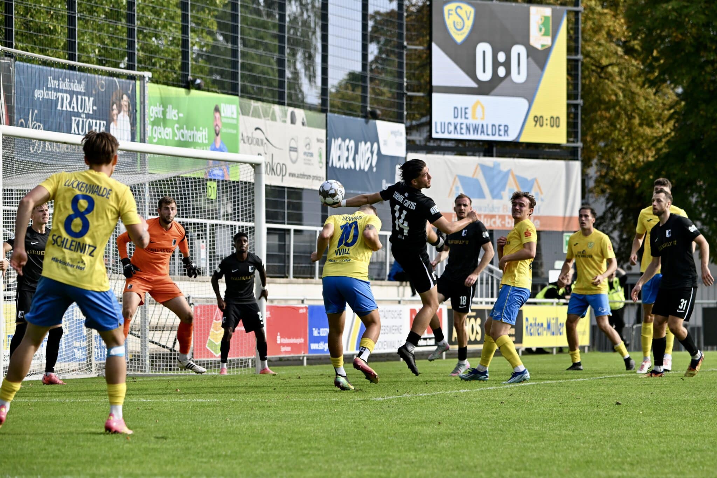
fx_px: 3186
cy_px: 239
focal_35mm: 160
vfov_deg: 8.6
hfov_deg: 12.8
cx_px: 358
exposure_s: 1/1600
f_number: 5
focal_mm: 160
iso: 500
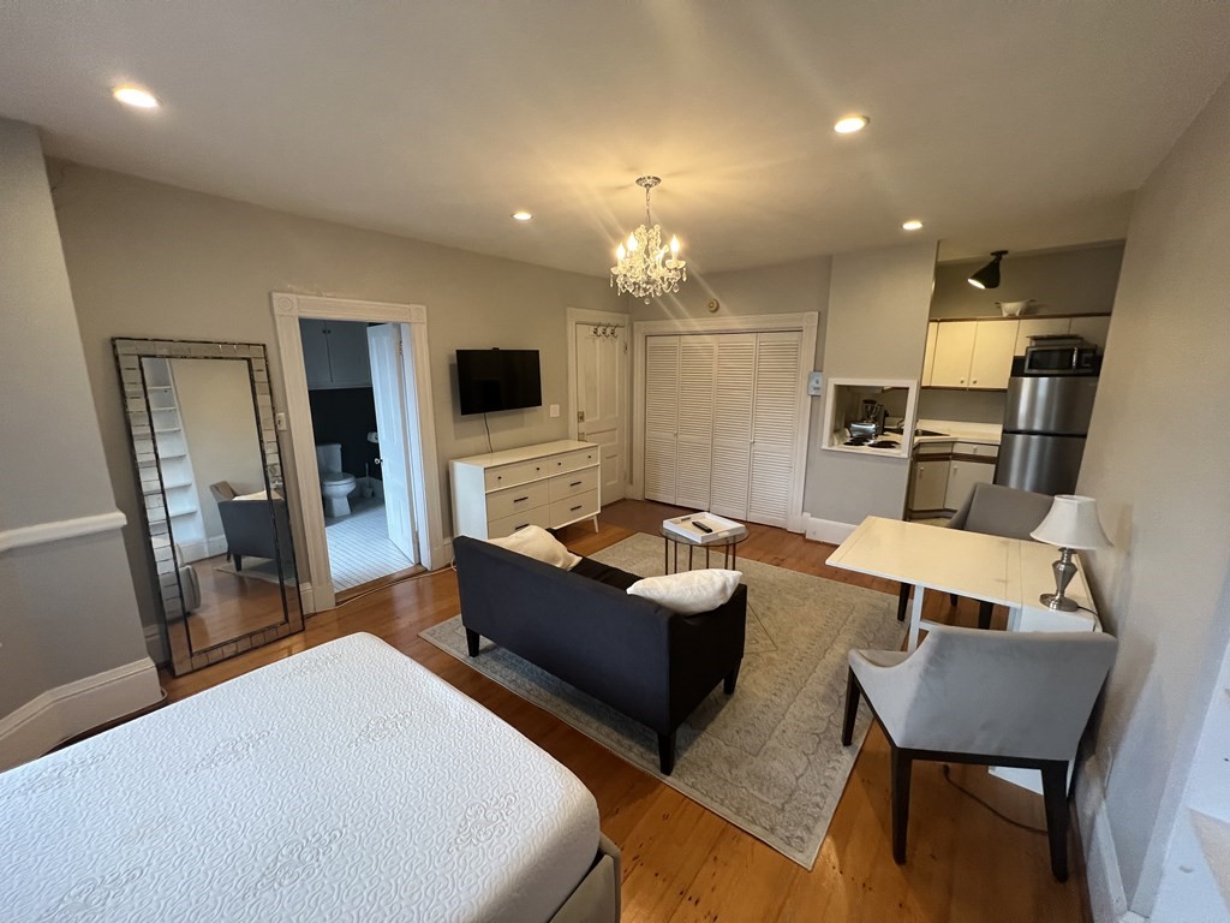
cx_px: 615
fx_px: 462
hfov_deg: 106.2
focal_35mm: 13
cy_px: 462
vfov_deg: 89.9
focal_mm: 1.57
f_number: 1.8
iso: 200
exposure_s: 1/120
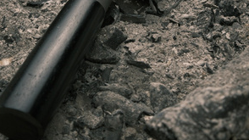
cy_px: 18
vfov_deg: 17.2
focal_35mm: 69
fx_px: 455
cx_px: 105
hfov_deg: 30.5
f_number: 10
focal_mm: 28.9
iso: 1250
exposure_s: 1/125
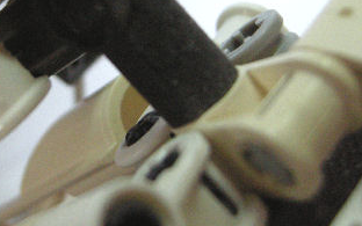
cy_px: 41
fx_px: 750
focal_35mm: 76
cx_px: 103
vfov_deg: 17.0
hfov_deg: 26.9
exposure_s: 1/60.1
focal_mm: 7.5
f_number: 2.7
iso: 373
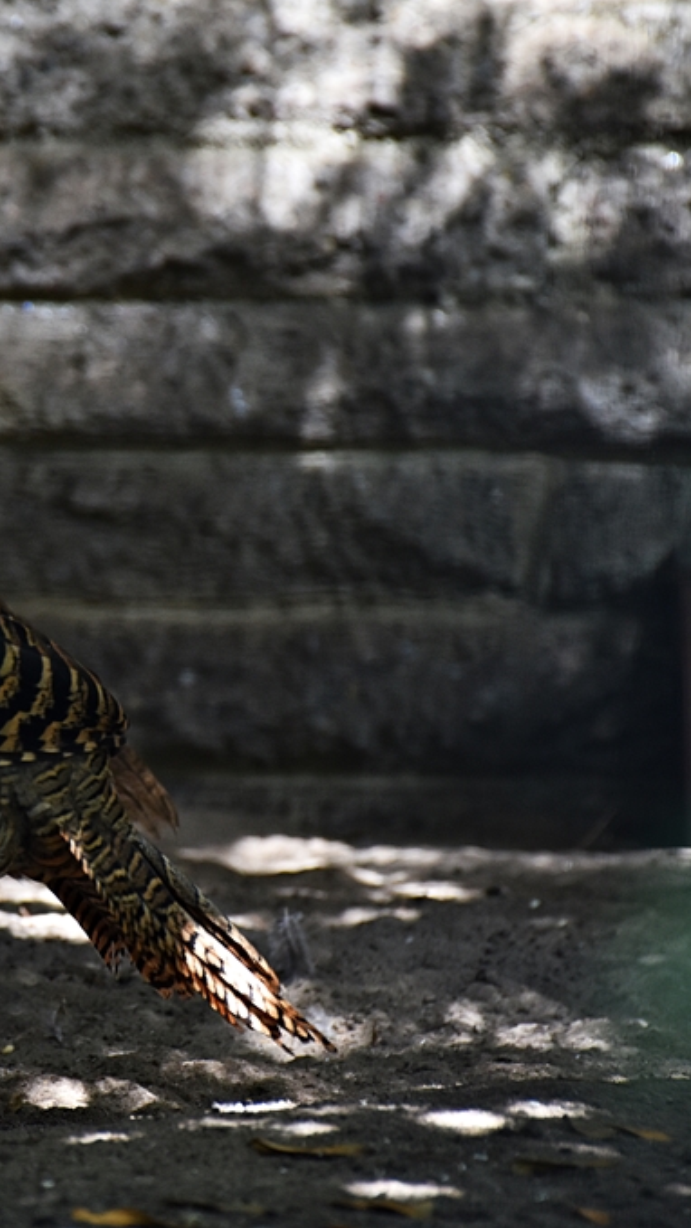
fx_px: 9413
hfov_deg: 4.2
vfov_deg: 7.5
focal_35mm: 289
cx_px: -36
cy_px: 616
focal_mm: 122
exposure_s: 1/60
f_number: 5.6
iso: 560
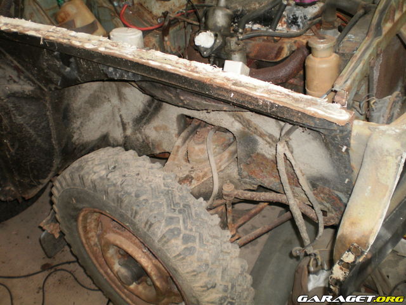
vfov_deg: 39.7
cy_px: 152
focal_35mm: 36
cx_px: 203
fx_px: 422
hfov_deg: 51.4
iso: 125
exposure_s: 1/30
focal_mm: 6.3
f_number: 3.1
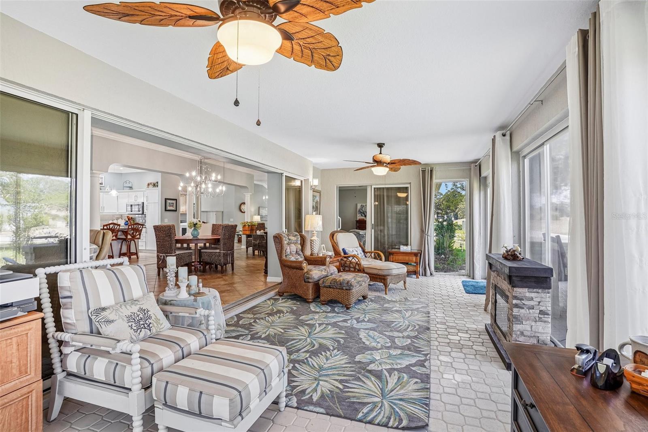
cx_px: 324
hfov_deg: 93.3
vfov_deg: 70.4
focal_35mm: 17
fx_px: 306
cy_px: 216
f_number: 9
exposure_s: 1/10
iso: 400
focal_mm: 17
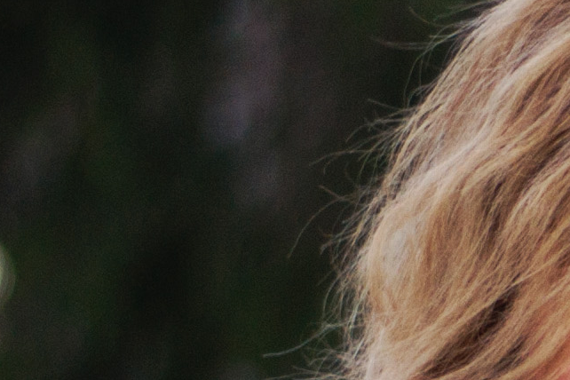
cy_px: 836
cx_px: 1850
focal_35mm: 538
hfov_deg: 3.7
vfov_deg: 2.5
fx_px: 8518
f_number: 1.8
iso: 100
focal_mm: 50
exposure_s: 1/125
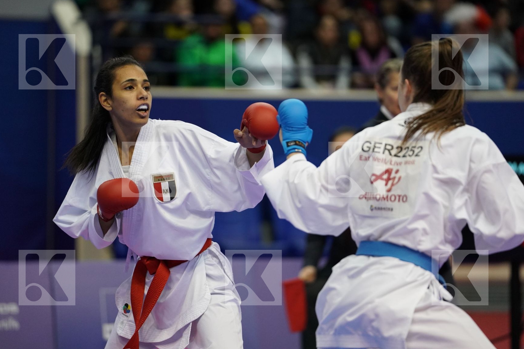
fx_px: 2955
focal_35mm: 203
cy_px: 169
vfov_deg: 6.8
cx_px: 253
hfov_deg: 10.1
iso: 3200
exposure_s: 1/1000
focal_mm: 194
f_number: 2.8
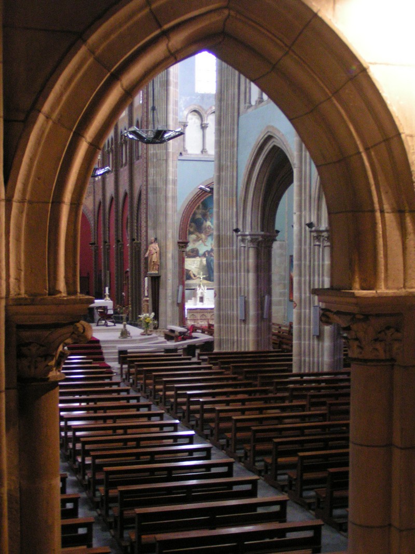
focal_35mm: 49
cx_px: 208
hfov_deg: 29.7
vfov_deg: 38.9
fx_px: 783
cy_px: 277
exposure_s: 1/4
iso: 400
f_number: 2.8
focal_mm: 7.6
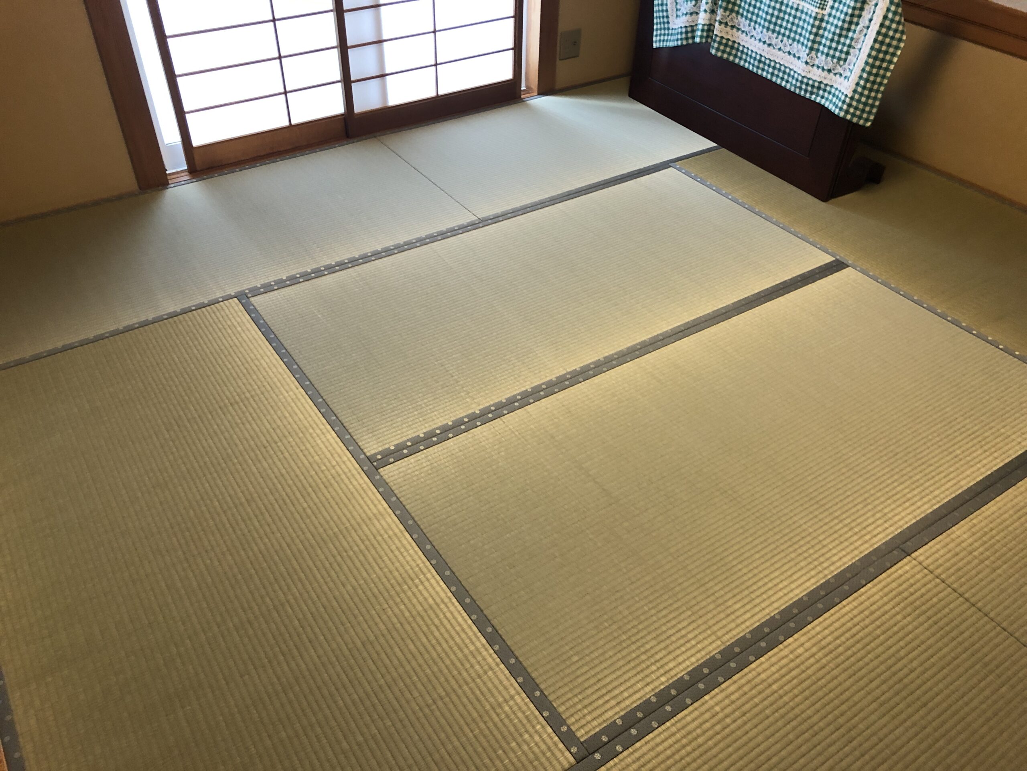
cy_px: 386
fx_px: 831
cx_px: 514
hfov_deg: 63.4
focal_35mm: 28
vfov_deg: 49.7
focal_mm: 3.99
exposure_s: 1/15
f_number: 1.8
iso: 50
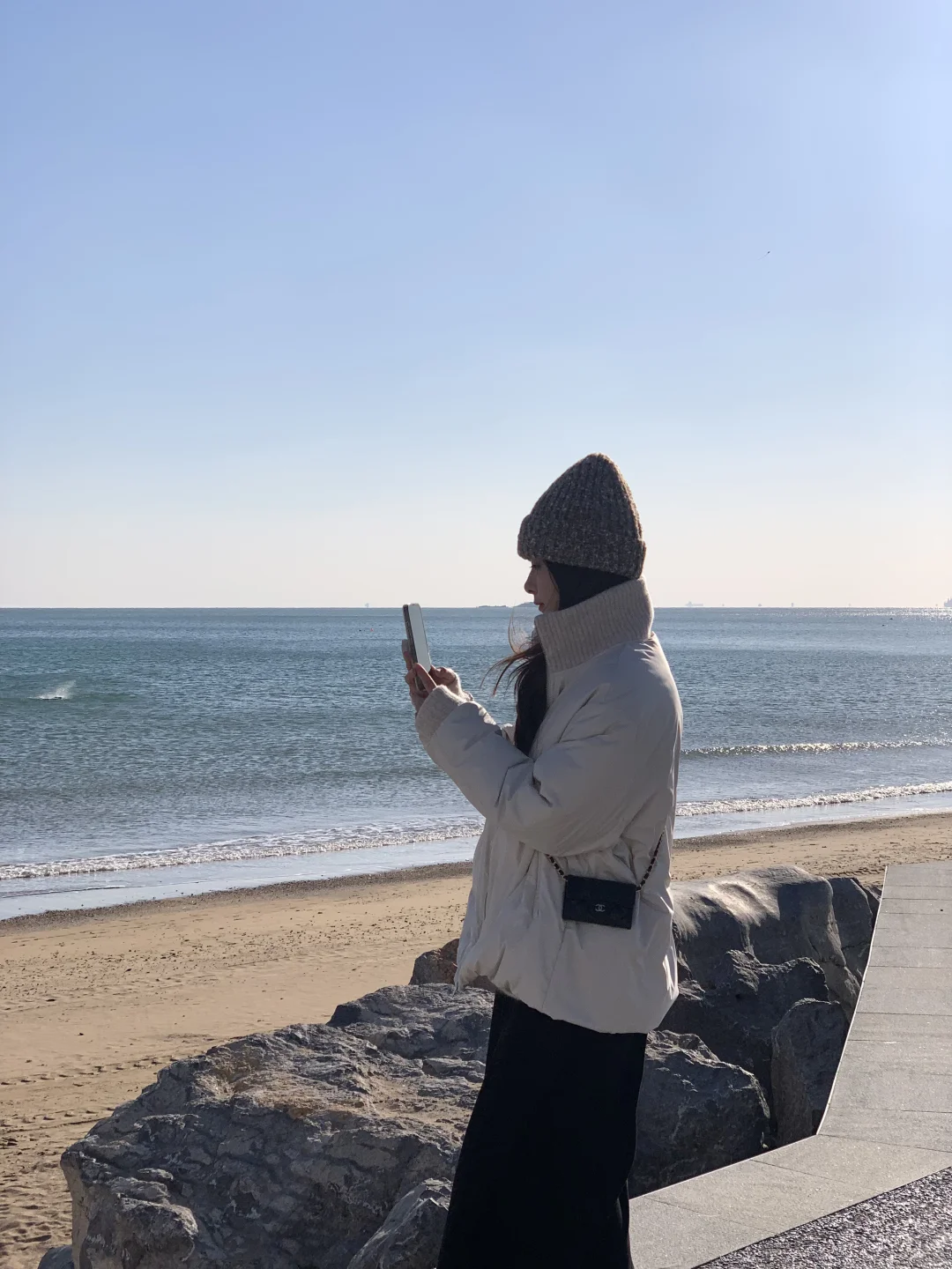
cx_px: 476
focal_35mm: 52
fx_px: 1907
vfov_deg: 36.8
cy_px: 634
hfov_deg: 28.0
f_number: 2.4
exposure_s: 1/3690
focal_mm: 6
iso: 16
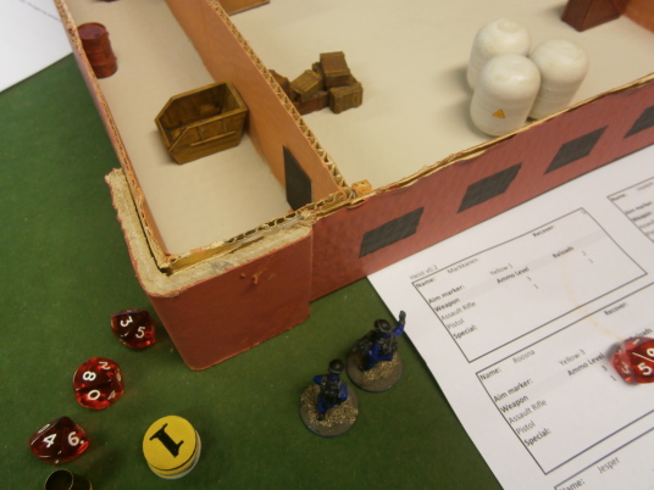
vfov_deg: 53.1
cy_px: 245
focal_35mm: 26
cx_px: 327
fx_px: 491
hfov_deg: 67.3
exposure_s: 1/30
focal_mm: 4.7
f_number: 2.8
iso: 125
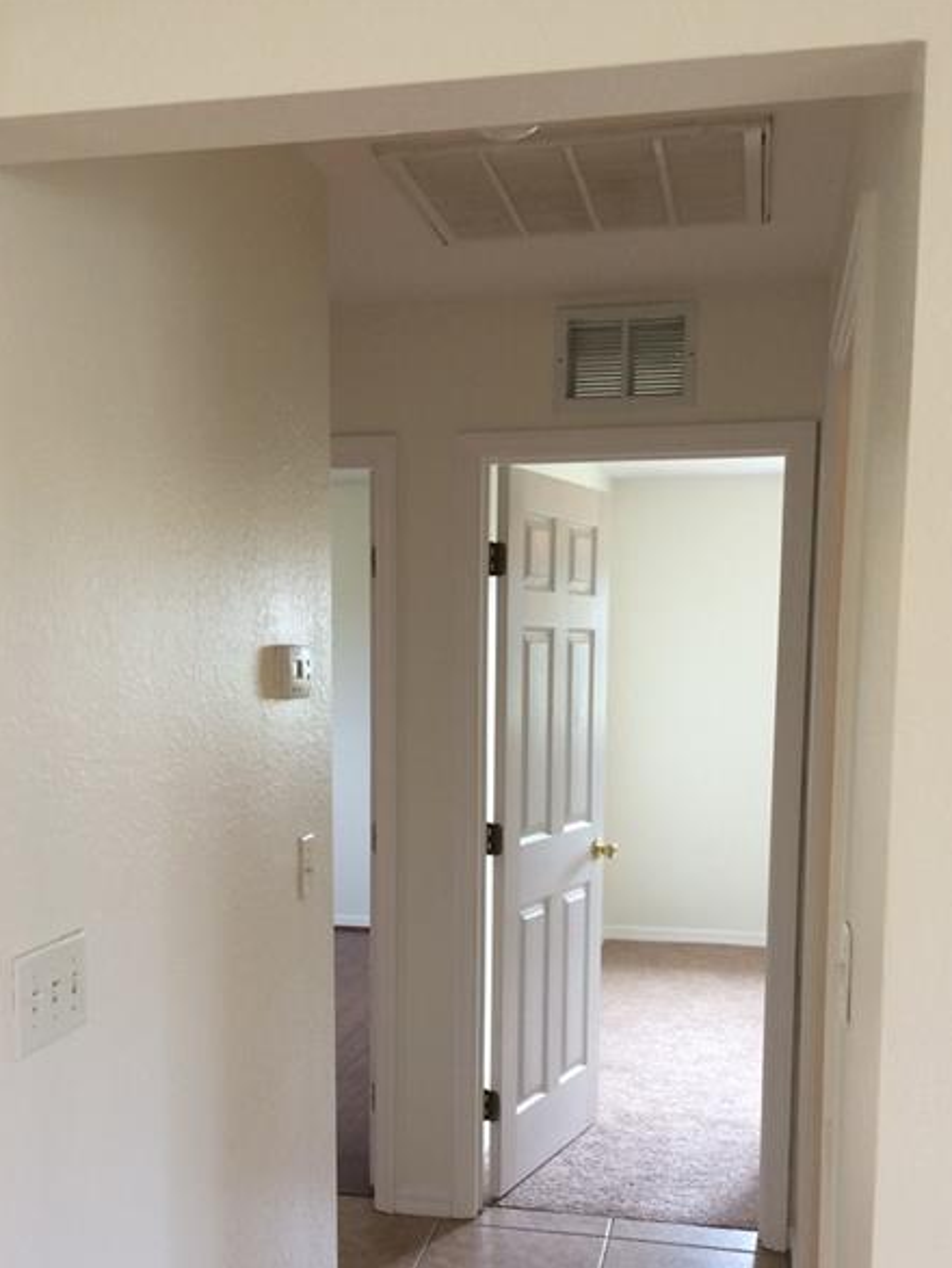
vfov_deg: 48.3
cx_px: 431
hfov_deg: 37.7
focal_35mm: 38
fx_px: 1392
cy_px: 820
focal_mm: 4.15
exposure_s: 1/30
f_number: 2.2
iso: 50
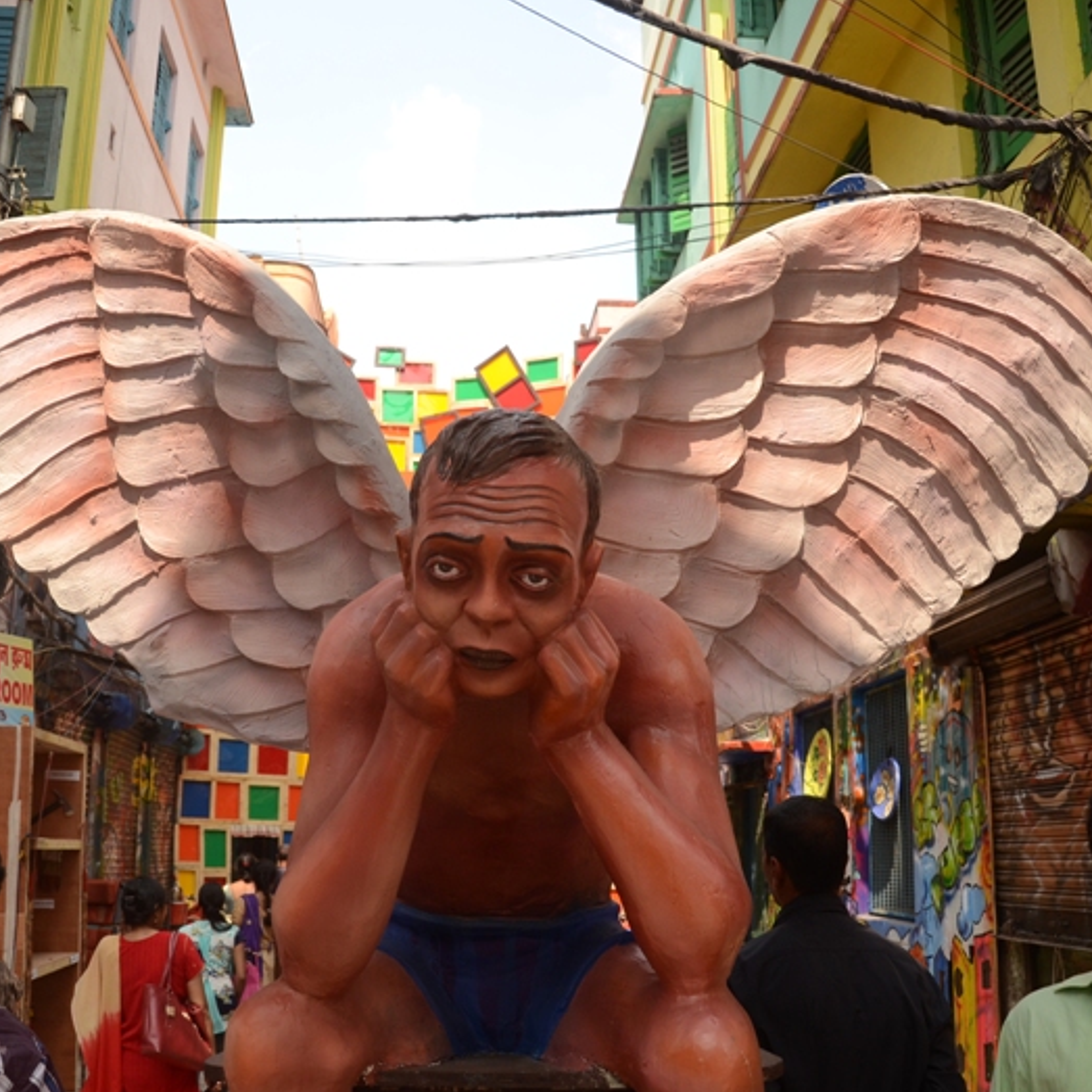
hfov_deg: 47.0
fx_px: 1249
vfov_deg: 47.2
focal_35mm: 35
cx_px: 451
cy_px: 551
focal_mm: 18
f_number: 4.5
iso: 500
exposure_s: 1/1250
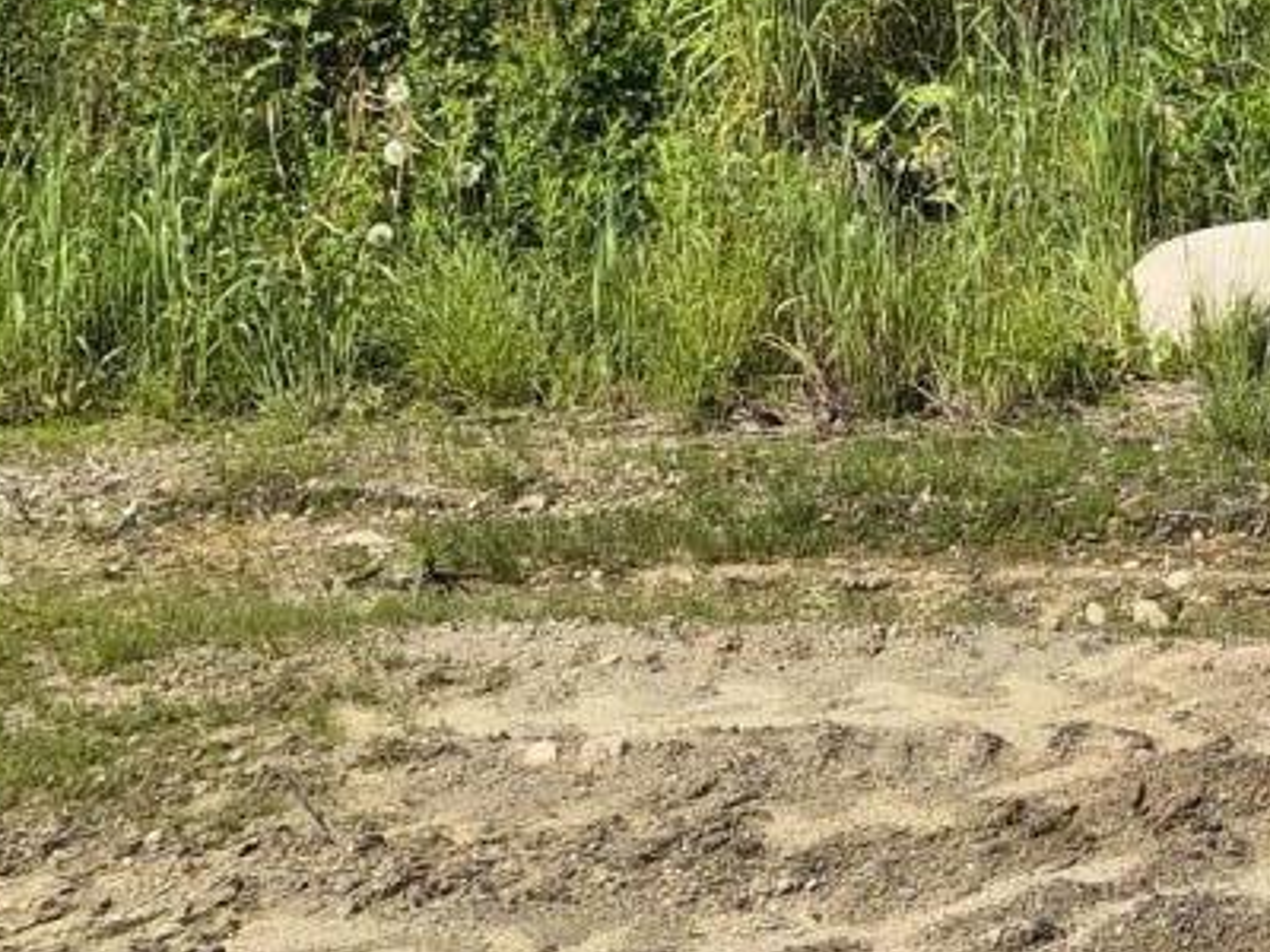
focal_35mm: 115
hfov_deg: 15.9
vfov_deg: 12.5
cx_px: 1807
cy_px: -311
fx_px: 4219
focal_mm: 5.4
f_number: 1.8
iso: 25
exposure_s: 1/2424
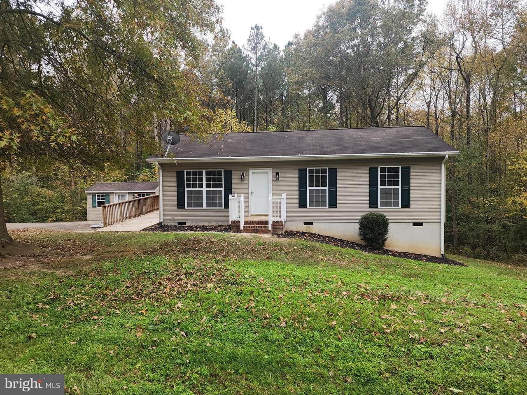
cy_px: 198
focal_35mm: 23
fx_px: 350
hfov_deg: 73.9
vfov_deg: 58.9
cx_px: 264
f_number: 1.8
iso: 16
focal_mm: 6.4
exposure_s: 1/120
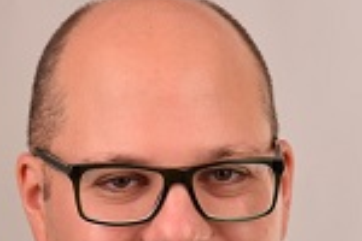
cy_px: 274
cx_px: 138
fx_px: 3630
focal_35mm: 361
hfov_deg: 5.7
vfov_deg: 3.8
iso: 100
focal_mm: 135
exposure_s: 1/200
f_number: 9
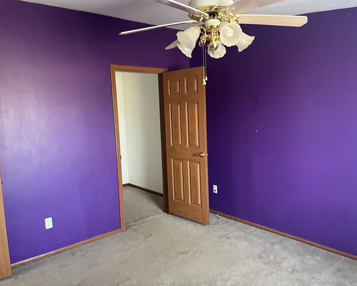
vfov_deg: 51.5
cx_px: 185
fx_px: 296
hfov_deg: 62.2
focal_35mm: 28
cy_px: 139
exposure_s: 1/60
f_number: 1.6
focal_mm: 5.1
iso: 320
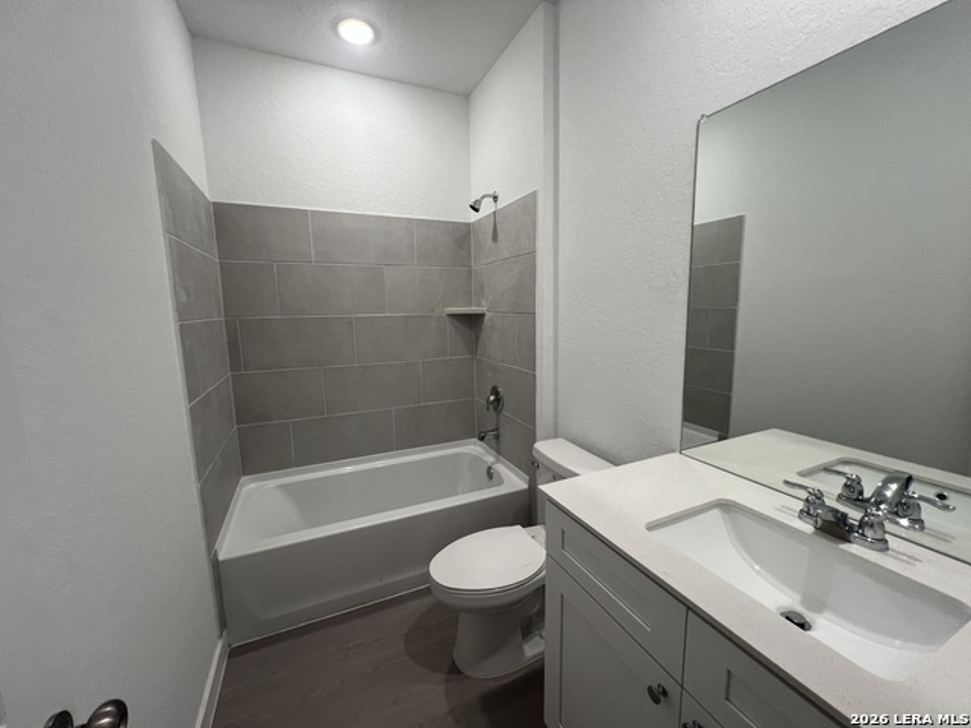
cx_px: 486
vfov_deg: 89.9
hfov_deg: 106.2
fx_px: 365
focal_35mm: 13
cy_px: 364
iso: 160
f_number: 1.8
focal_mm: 1.57
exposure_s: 1/120
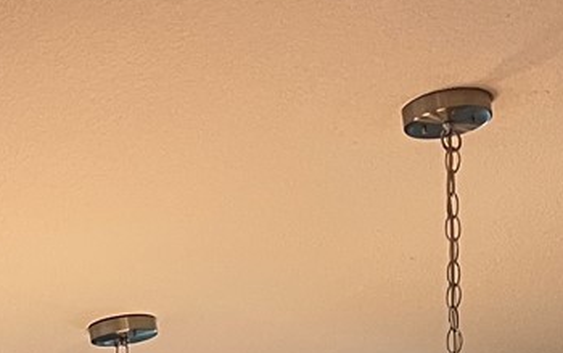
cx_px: 325
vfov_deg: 9.2
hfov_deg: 16.6
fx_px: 1934
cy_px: 891
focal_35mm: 126
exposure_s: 1/60
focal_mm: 5.7
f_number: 1.5
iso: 160
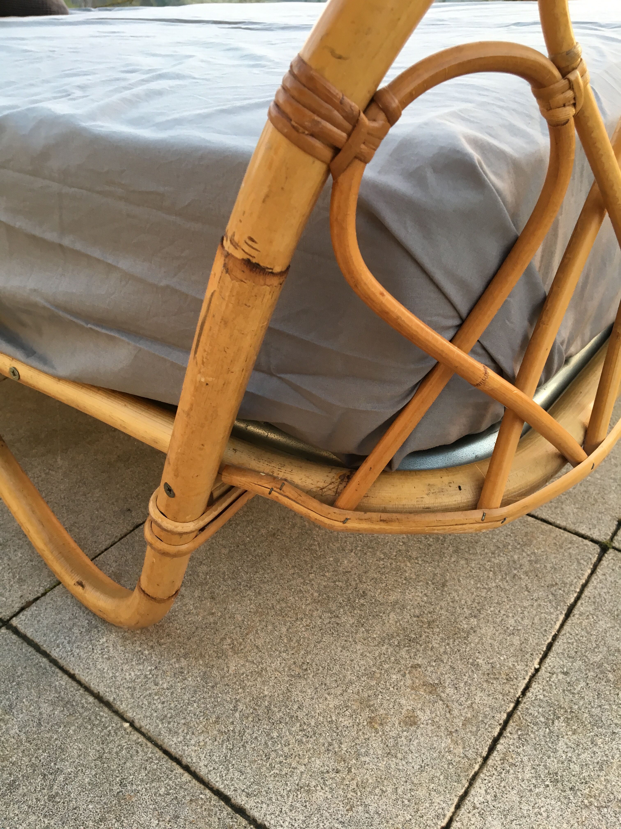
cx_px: 310
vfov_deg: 61.7
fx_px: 694
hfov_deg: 48.2
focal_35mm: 29
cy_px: 414
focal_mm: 4.15
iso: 32
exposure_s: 1/33
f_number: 2.2
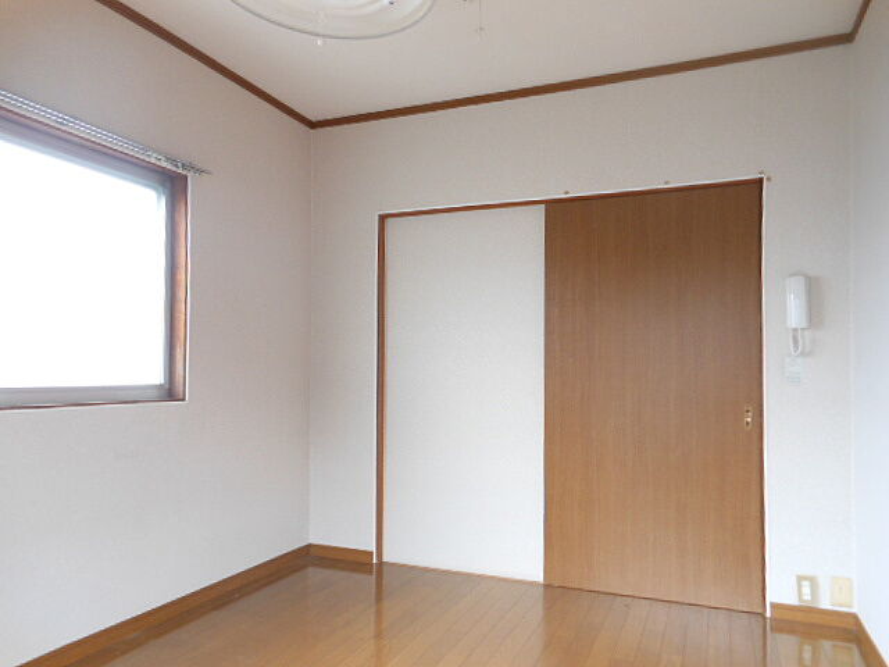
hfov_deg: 69.4
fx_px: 642
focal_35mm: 25
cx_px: 444
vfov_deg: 54.9
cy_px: 334
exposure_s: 1/30
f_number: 3.2
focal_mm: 4.5
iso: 160
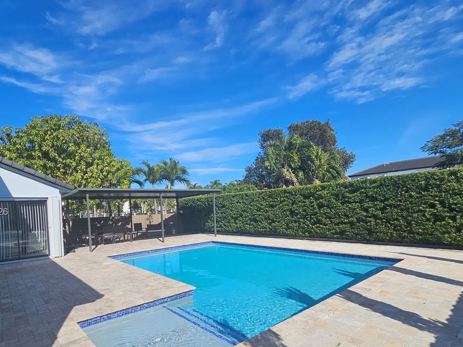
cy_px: 213
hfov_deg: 87.4
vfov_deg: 70.7
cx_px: 204
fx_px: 241
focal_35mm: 18
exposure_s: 1/3747
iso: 50
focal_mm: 2.2
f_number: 2.2
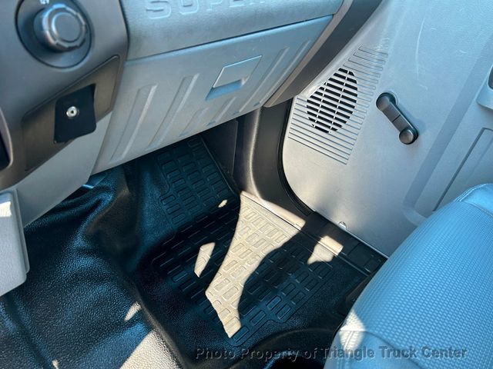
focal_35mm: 26
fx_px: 370
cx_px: 246
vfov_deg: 53.1
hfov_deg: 67.3
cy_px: 184
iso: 100
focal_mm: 5.7
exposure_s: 1/121
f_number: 1.5
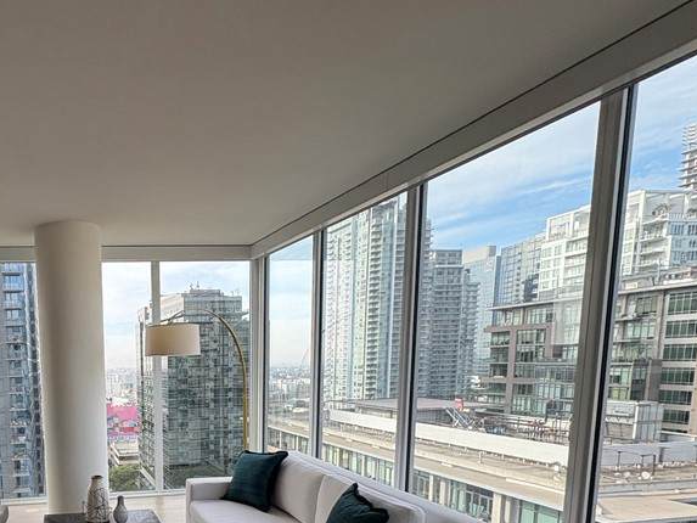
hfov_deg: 61.5
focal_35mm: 25
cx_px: 107
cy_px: 427
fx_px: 503
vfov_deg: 51.1
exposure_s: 1/620
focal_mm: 2.22
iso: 64
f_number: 2.2
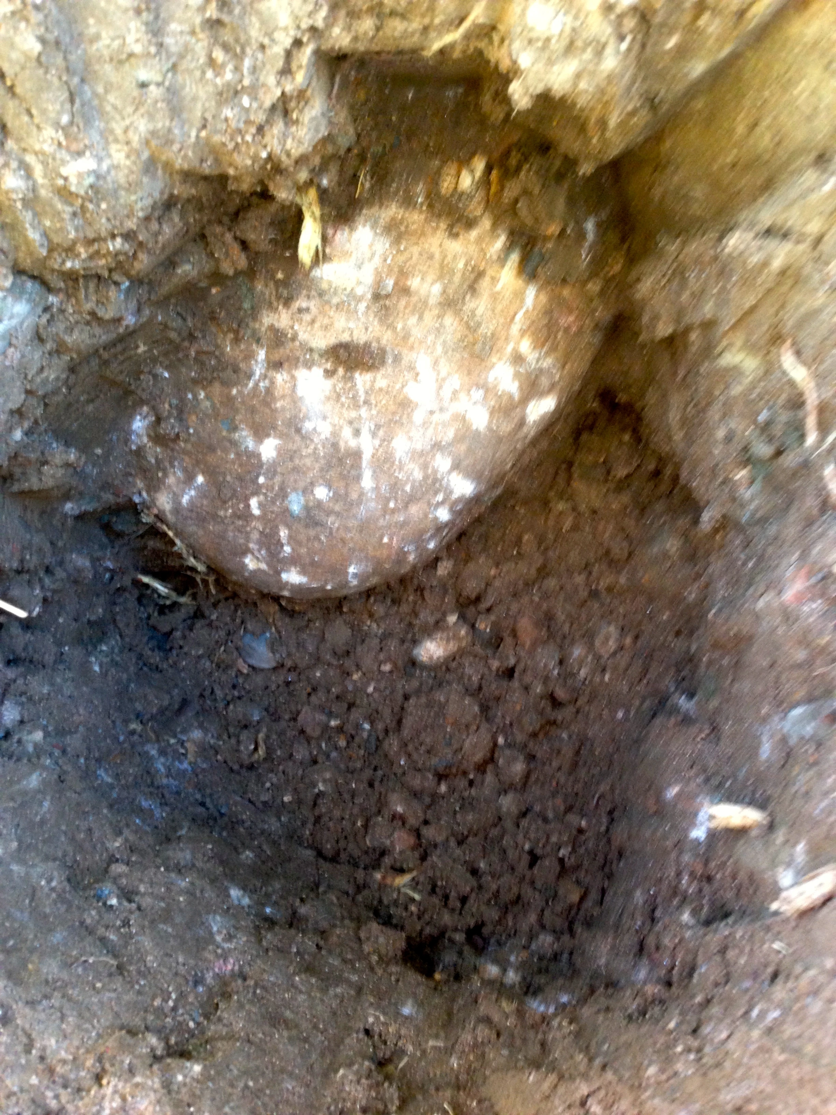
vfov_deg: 55.4
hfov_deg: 42.9
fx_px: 1063
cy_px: 558
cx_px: 418
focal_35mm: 33
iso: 160
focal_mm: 4.12
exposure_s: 1/20
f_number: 2.4
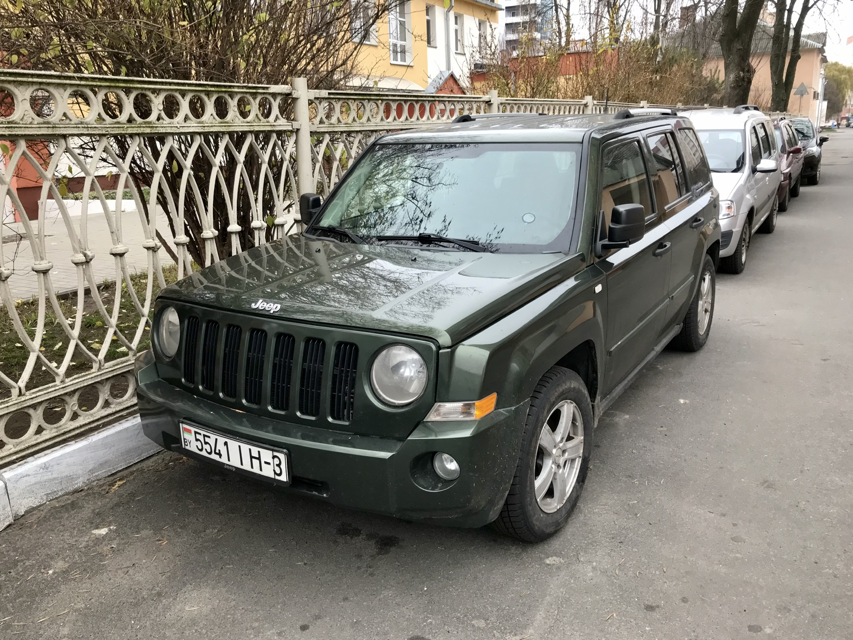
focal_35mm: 28
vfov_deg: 49.7
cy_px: 320
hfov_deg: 63.4
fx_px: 690
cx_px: 426
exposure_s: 1/100
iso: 40
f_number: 1.8
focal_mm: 3.99
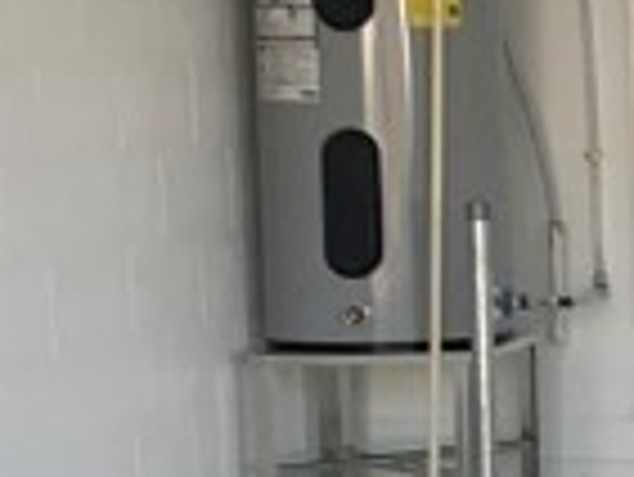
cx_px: 1515
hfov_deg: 9.4
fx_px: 3465
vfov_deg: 7.9
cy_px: 328
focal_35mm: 189
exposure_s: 1/211
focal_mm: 4.25
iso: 25
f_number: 1.8
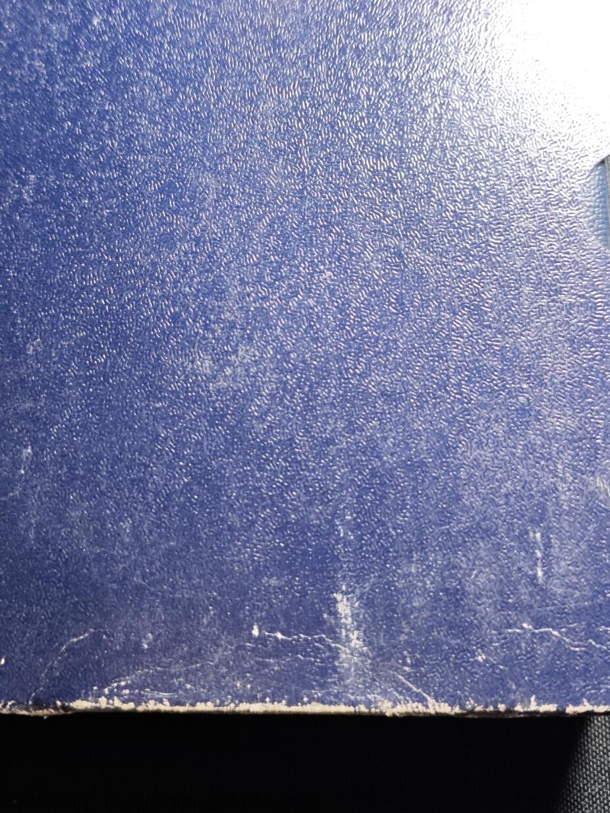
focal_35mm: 35
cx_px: 275
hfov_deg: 40.7
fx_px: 822
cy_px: 282
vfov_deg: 51.8
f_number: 1.6
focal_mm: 5.84
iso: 250
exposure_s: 1/50
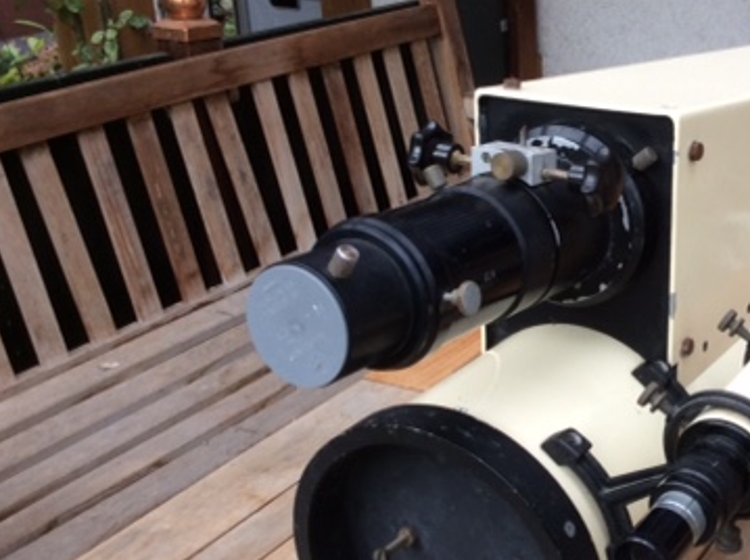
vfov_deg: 25.6
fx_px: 1233
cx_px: 658
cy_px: 316
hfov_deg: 32.4
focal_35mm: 57
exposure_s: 1/132
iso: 32
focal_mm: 3.3
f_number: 2.4
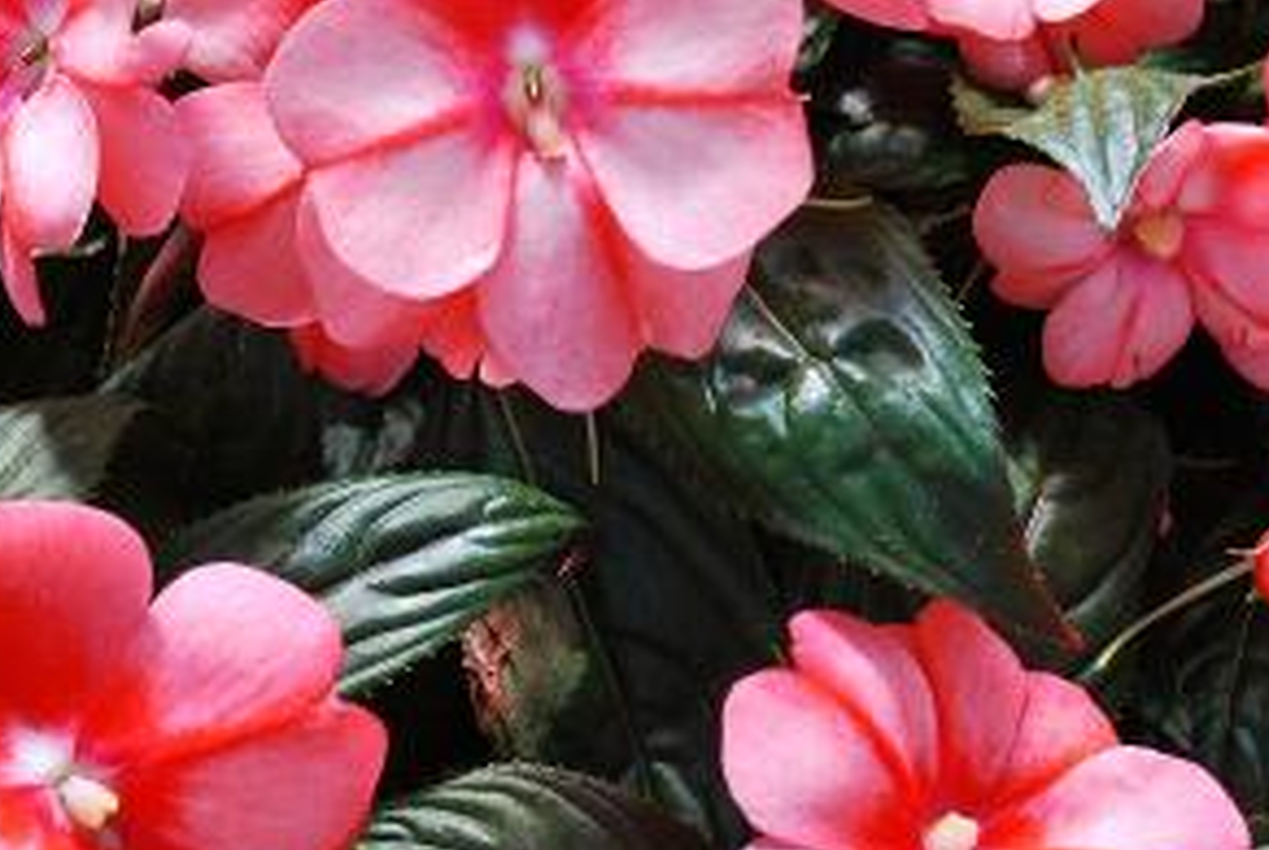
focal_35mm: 99
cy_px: 440
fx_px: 3495
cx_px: 454
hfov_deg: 20.5
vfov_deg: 13.9
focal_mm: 48
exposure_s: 1/60
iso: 100
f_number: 8
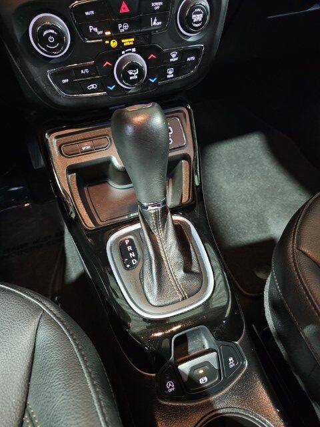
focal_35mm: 23
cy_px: 214
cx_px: 160
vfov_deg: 73.9
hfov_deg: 58.9
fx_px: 283
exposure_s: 1/25
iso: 1000
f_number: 1.7
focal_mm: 6.3
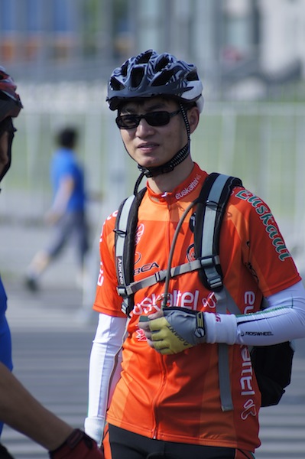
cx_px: 152
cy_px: 230
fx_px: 5728
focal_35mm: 450
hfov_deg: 3.0
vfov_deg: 4.6
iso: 125
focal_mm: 300
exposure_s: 1/500
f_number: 5.6
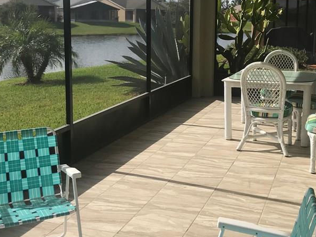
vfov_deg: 30.1
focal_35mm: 48
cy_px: 87
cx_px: 179
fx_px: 438
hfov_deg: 39.6
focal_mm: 3.99
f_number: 1.8
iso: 20
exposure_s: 1/1773
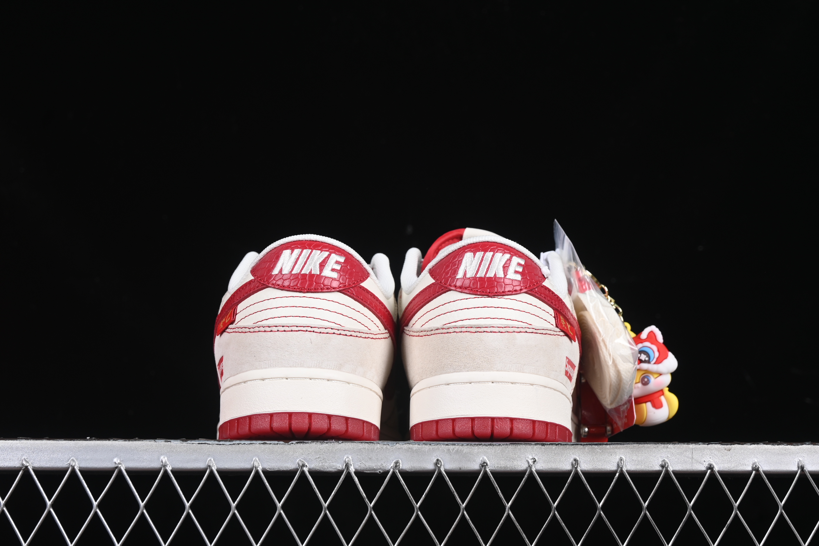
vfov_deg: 18.2
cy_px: 273
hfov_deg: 27.0
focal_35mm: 75
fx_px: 1706
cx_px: 410
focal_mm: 50
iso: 160
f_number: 8
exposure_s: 1/80
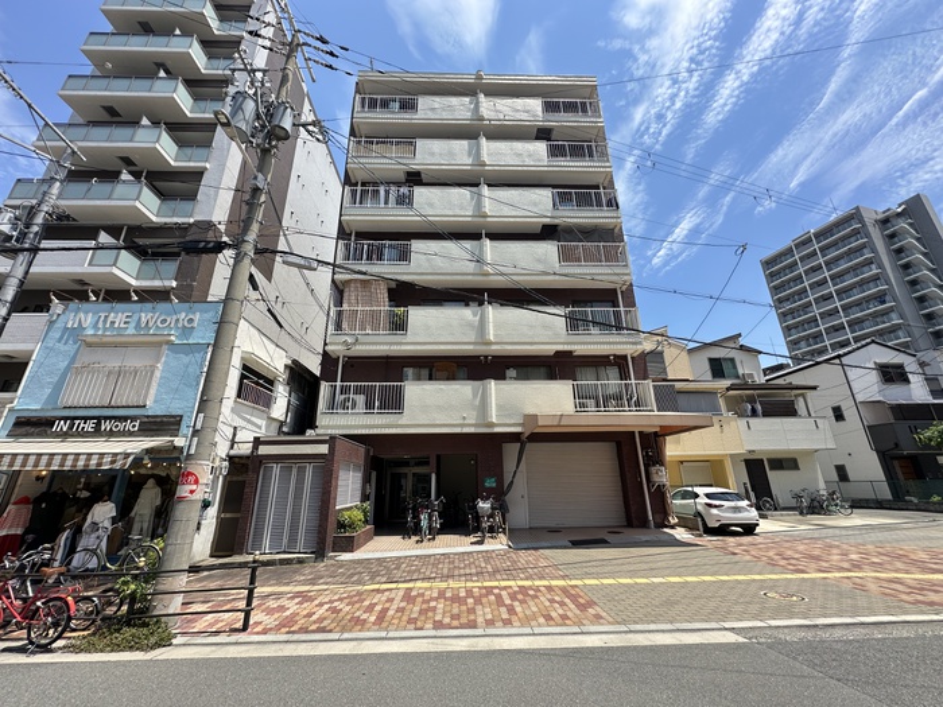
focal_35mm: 14
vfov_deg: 85.7
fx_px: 381
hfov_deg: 102.1
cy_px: 354
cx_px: 472
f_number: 2.2
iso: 40
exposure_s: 1/1033
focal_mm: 2.22
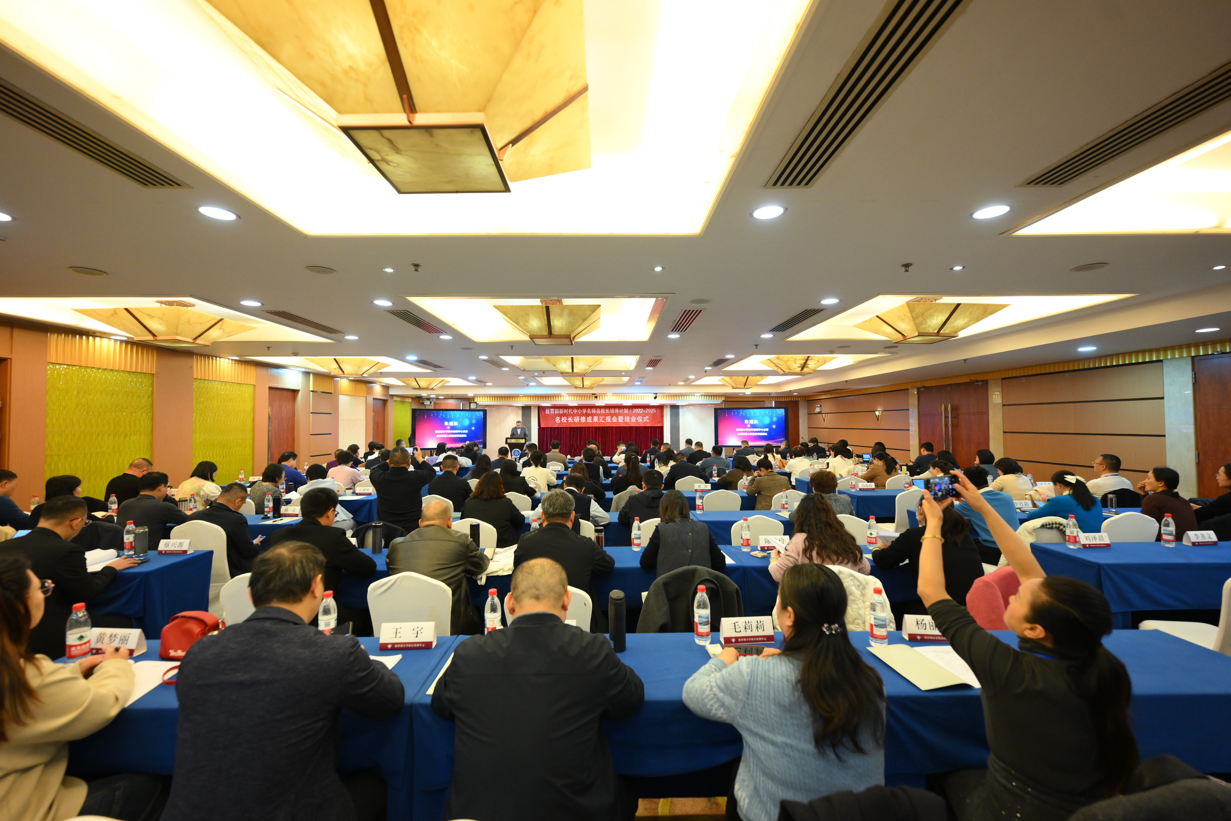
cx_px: 616
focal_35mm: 14
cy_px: 410
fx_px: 479
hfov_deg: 104.3
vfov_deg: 81.2
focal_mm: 14
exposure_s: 1/100
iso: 2000
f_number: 3.2
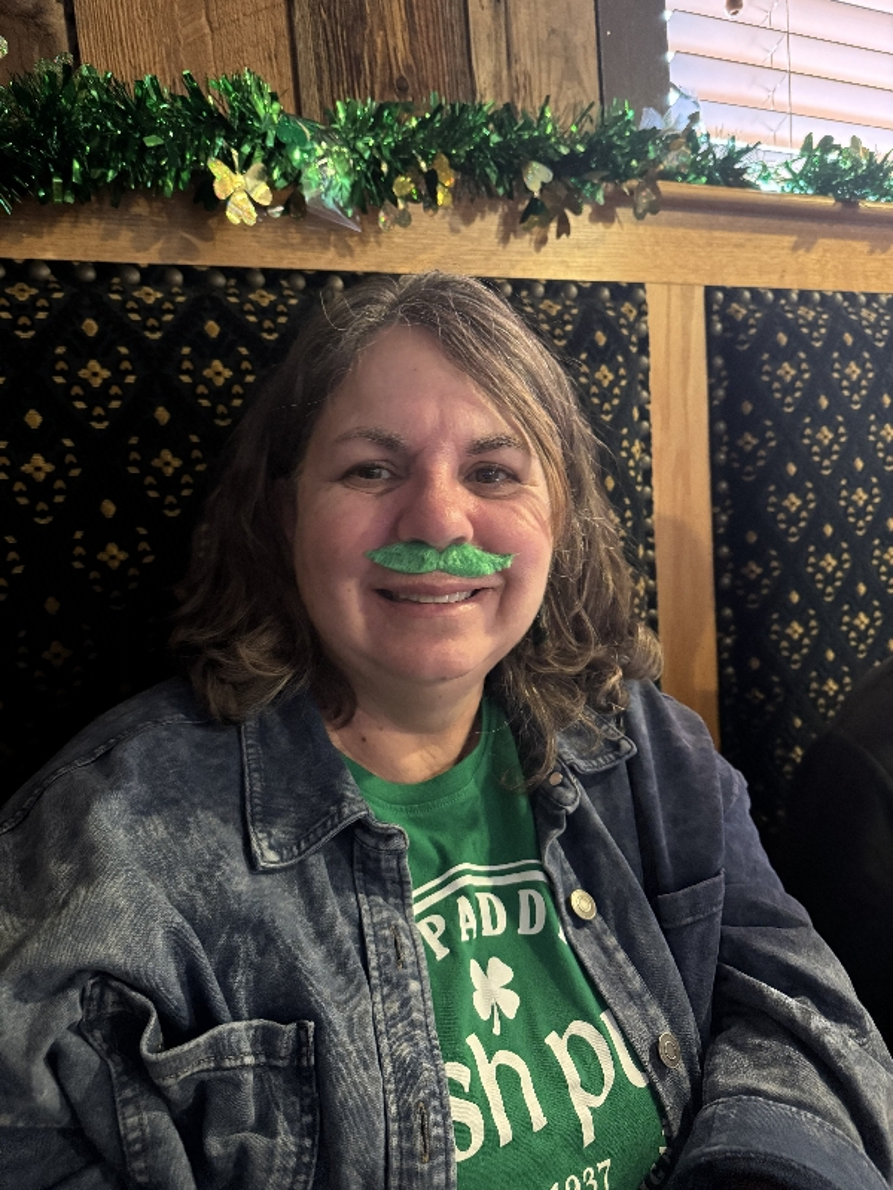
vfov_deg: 71.6
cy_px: 595
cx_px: 446
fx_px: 826
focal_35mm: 24
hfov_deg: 56.8
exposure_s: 1/30
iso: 1600
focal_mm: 6.76
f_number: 1.78
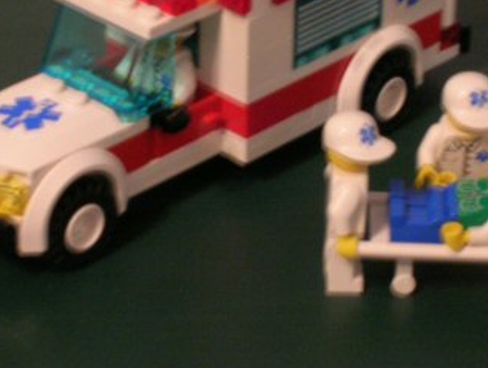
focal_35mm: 167
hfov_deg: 11.8
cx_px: 256
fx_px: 2358
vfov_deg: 8.9
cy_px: 94
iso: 200
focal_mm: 17.1
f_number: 4.9
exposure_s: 1/2.3
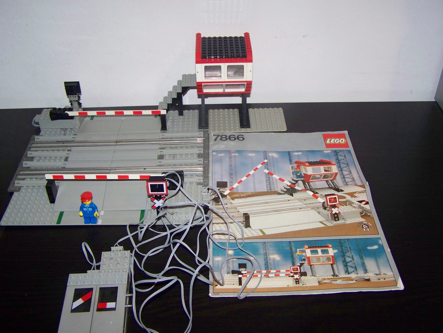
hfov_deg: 49.0
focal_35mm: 38
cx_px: 222
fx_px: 486
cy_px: 166
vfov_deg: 37.7
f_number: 2.8
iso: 200
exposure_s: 1/30
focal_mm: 6.3
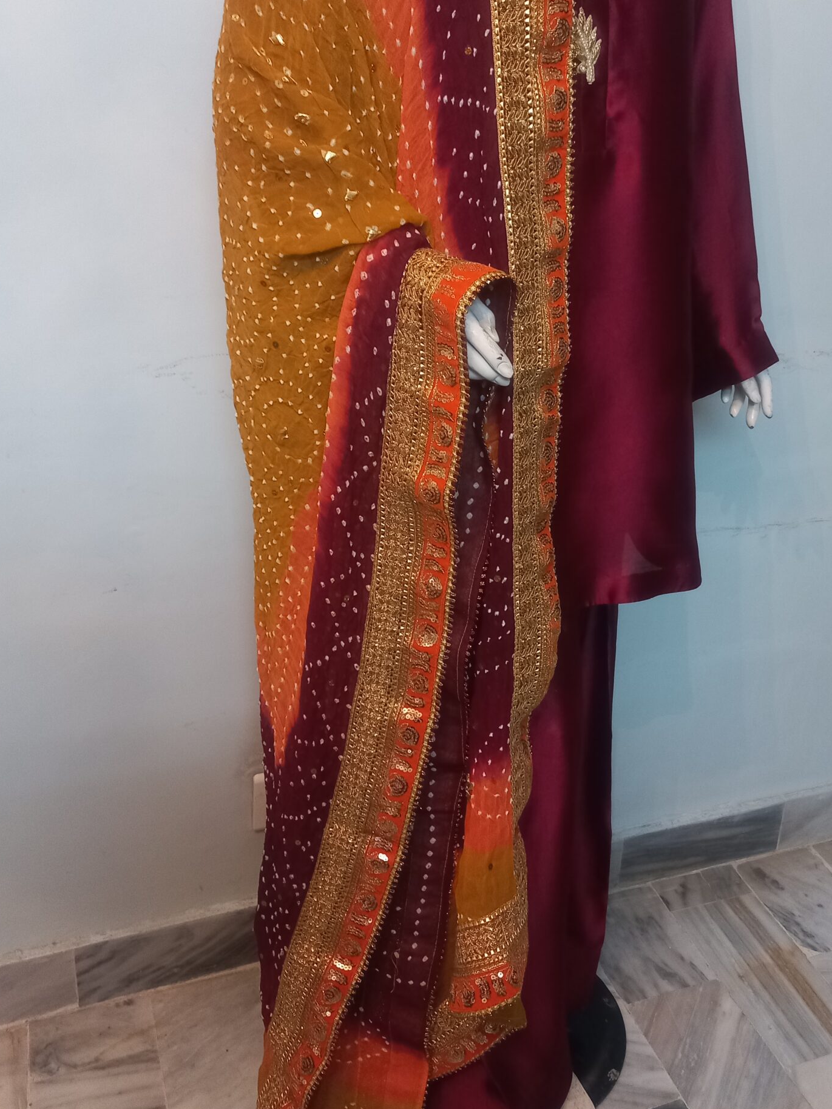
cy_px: 456
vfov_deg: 52.4
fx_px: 1122
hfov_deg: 40.6
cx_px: 487
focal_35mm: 35
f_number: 1.8
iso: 320
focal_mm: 4.6
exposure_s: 1/25
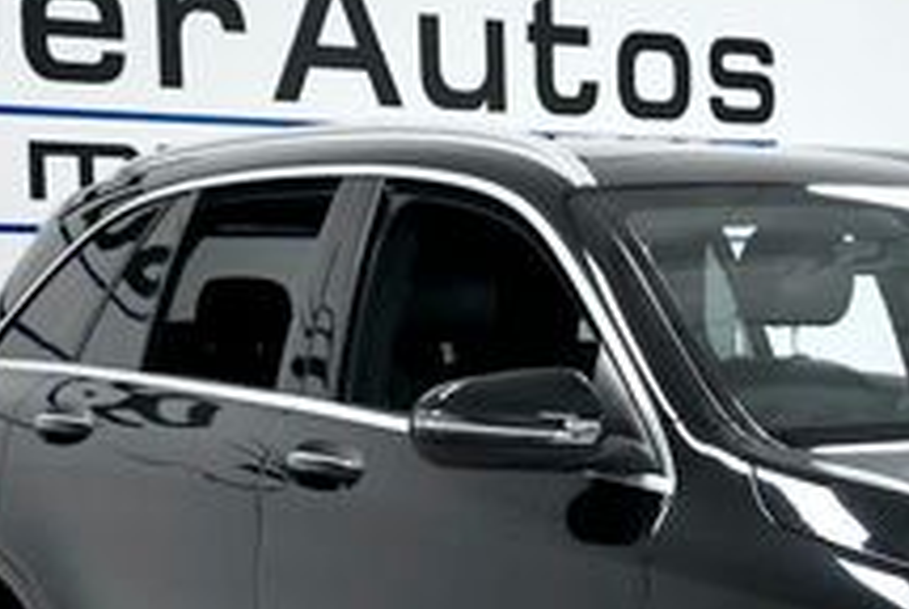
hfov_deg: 18.5
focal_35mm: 107
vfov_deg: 12.7
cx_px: 960
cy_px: 636
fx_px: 2705
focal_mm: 36
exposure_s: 1/640
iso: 1600
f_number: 4.5
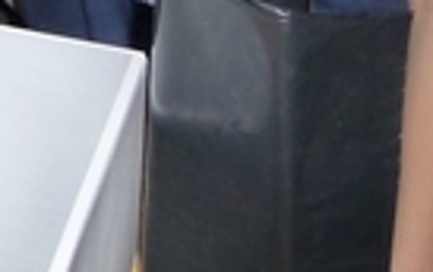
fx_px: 1843
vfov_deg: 7.5
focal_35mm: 156
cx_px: -247
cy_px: -525
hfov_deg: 12.6
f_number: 3.3
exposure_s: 1/30
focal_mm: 4.7
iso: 160
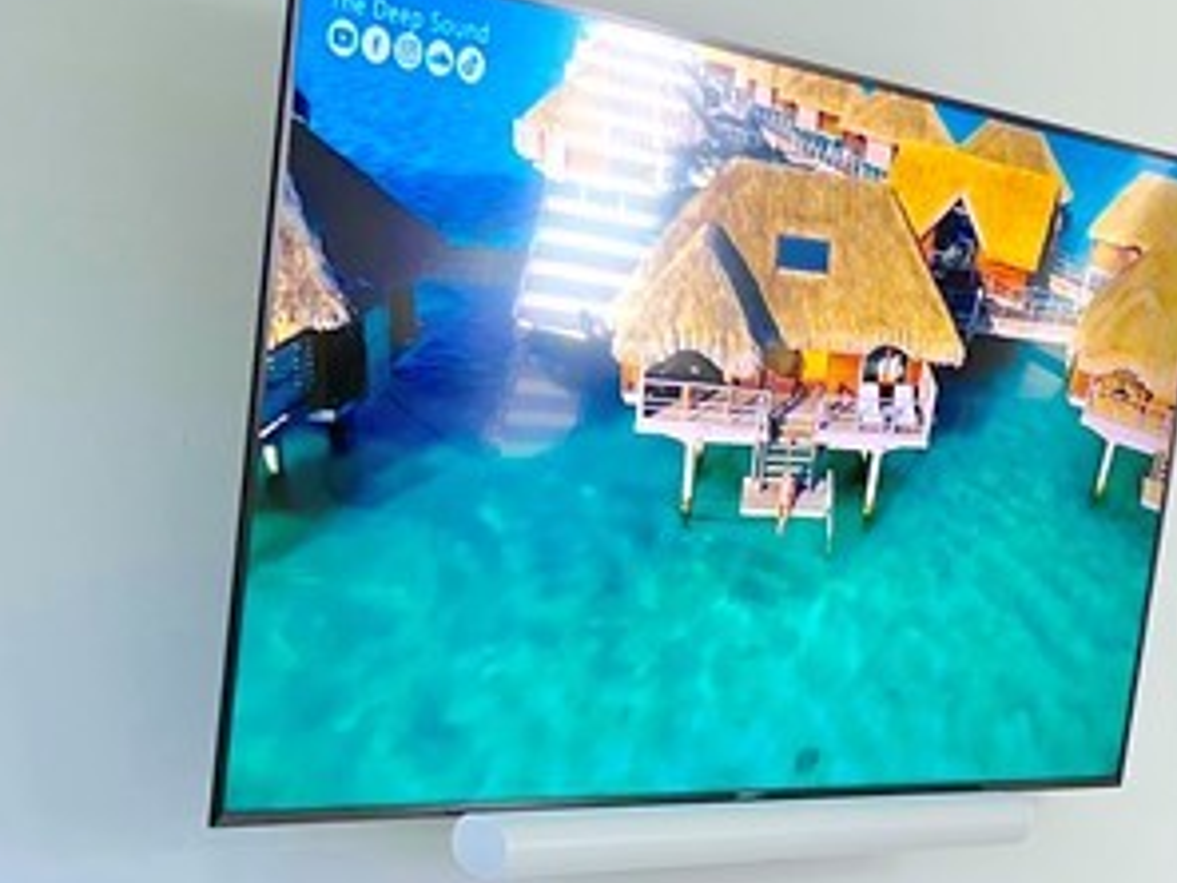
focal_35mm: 90
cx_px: 1392
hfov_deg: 20.4
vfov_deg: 15.9
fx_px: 3060
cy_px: 1018
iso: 50
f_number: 1.5
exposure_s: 1/121
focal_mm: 5.7
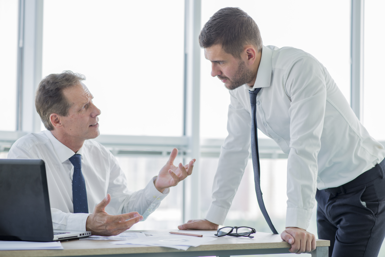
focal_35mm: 85
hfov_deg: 23.9
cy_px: 128
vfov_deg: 16.1
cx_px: 192
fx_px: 909
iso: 320
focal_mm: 85
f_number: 2.8
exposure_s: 1/320
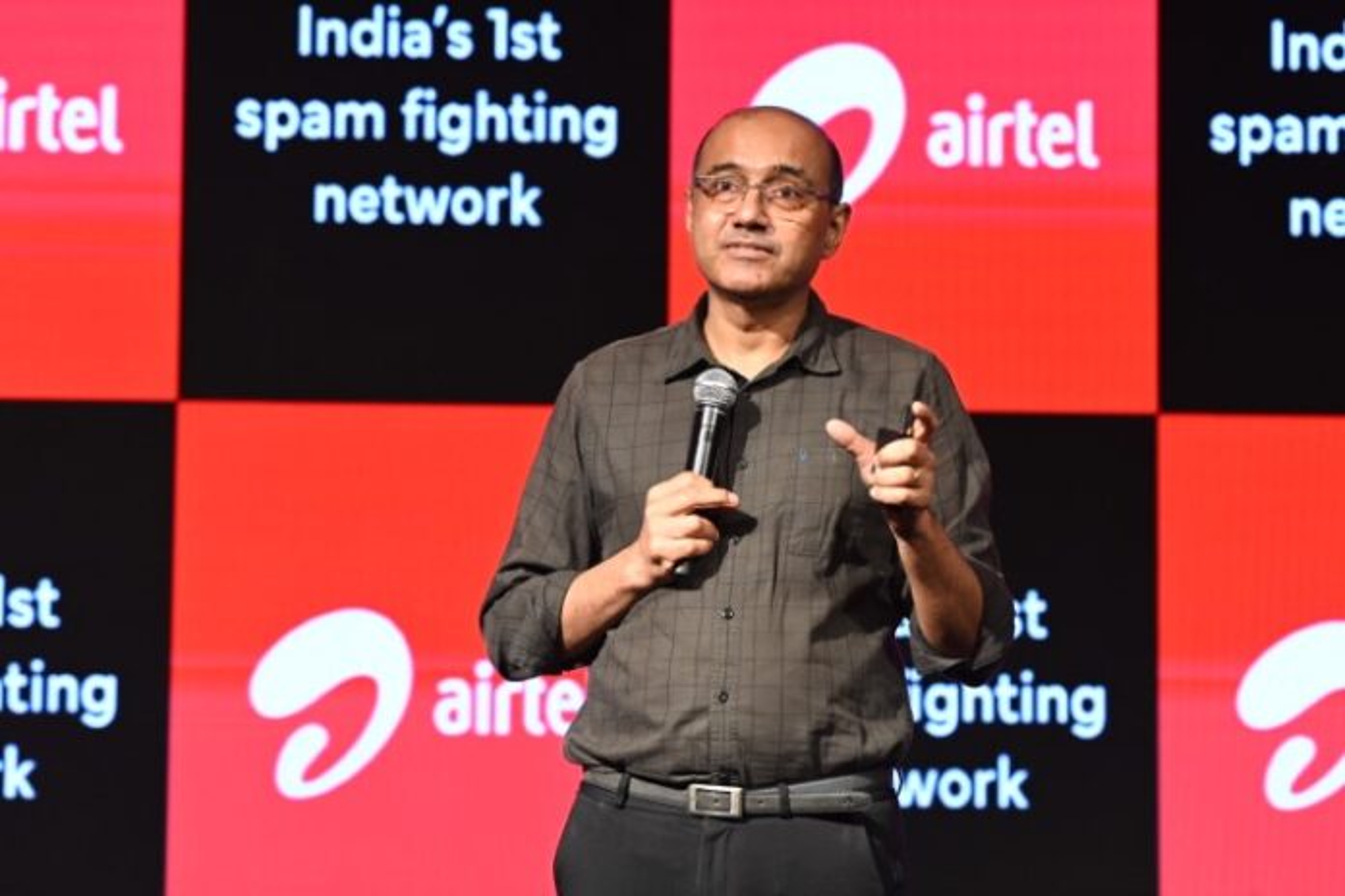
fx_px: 5043
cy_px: 448
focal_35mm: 135
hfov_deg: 15.2
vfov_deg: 10.2
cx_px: 672
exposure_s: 1/400
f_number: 3.5
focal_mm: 135
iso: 2500
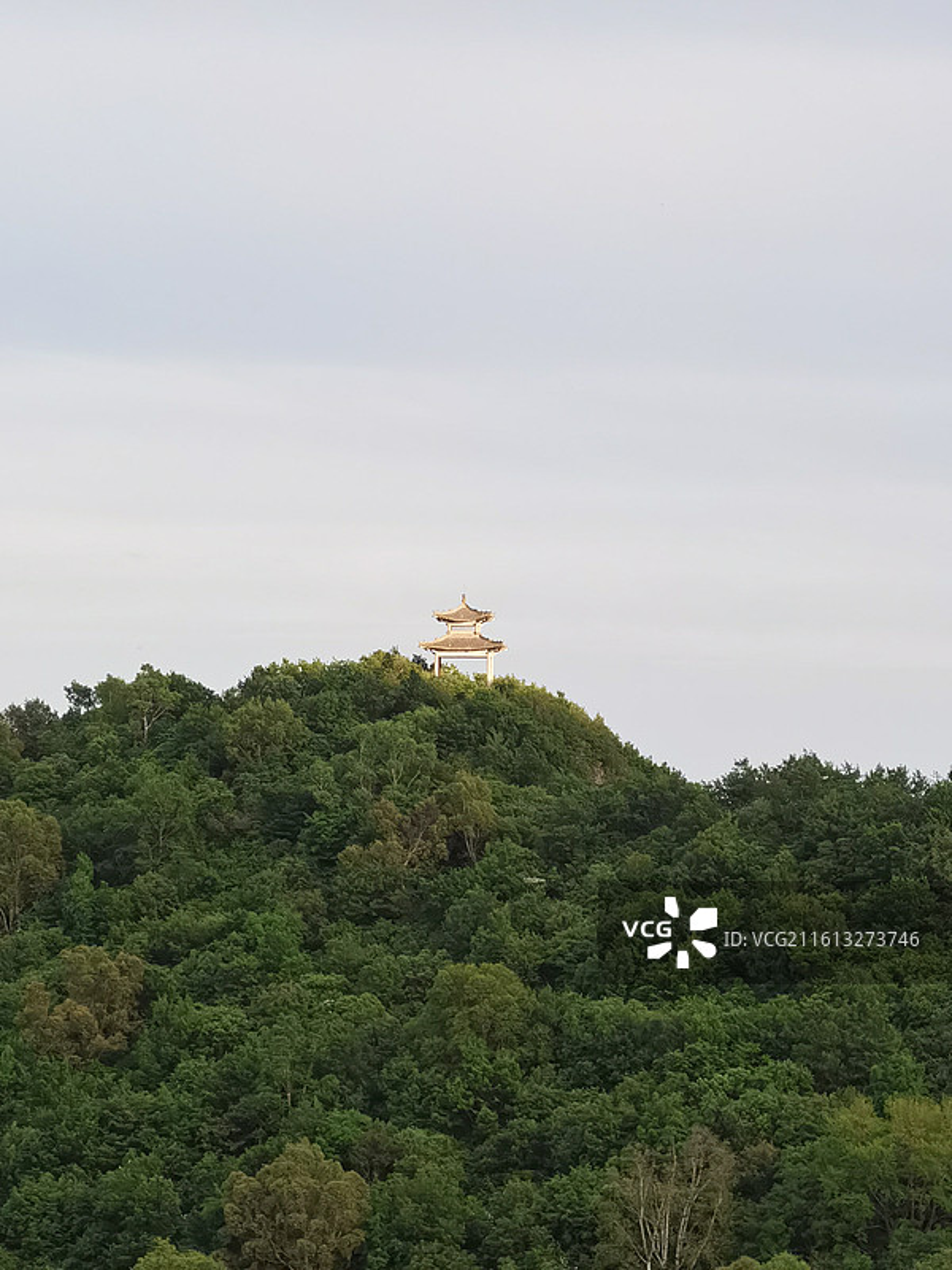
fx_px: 4510
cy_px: 635
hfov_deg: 12.0
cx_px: 476
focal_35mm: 123
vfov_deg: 16.0
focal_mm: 7.48
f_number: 2.4
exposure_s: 1/374
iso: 50
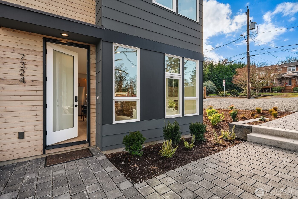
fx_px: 141
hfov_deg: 93.3
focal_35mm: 17
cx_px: 149
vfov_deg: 70.4
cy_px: 100
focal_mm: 17
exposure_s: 1/60
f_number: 8
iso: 200
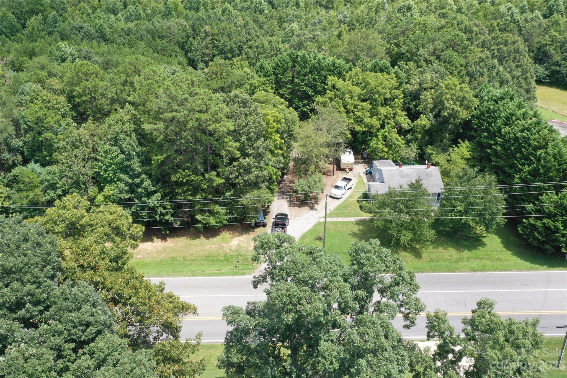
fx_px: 441
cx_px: 284
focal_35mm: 28
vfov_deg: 46.4
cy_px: 189
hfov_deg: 65.5
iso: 100
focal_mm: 10.26
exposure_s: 1/50
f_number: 10
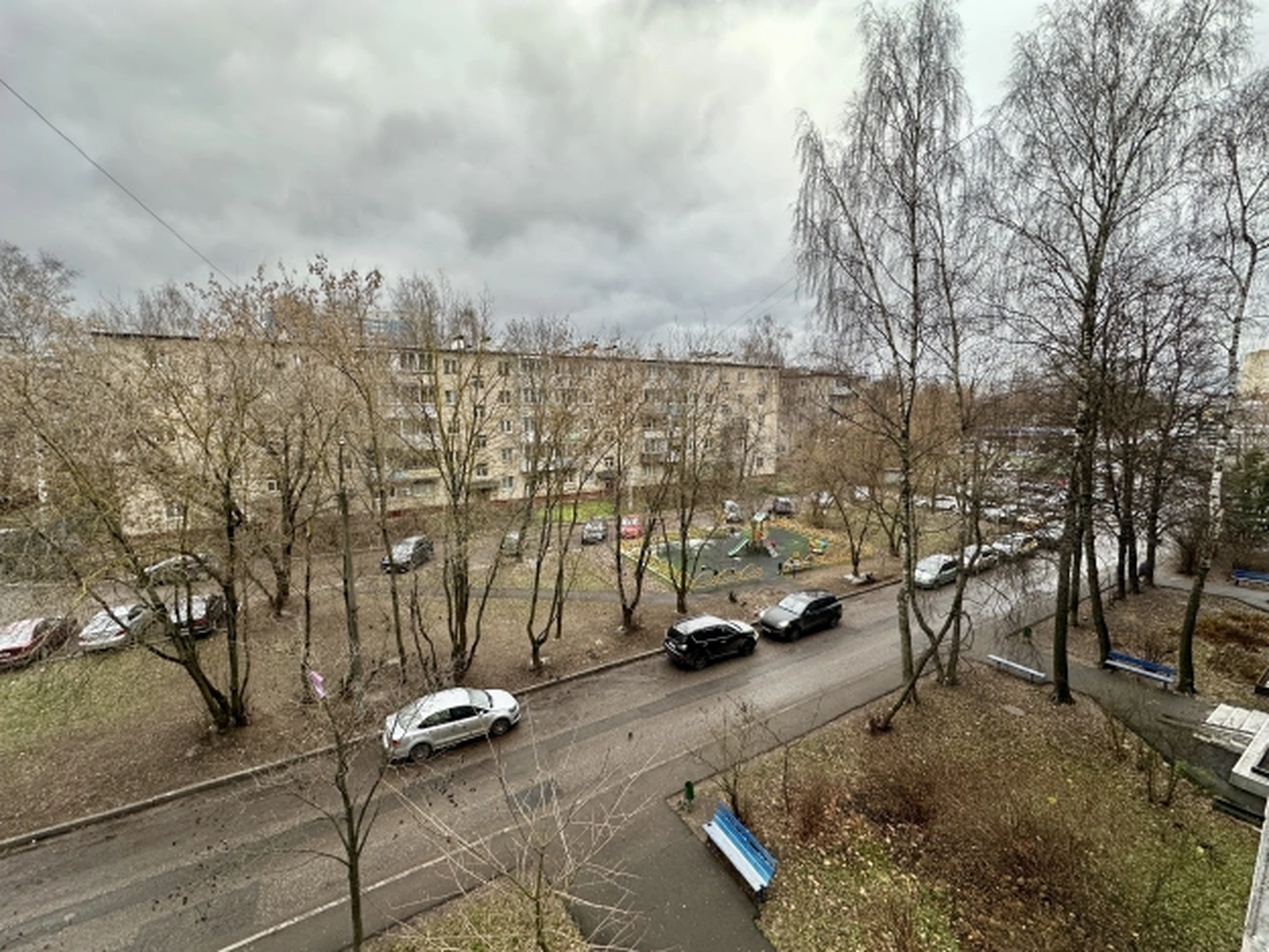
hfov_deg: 102.1
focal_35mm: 14
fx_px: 513
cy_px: 476
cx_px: 634
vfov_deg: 85.7
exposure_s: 1/100
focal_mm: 2.22
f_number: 2.2
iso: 80
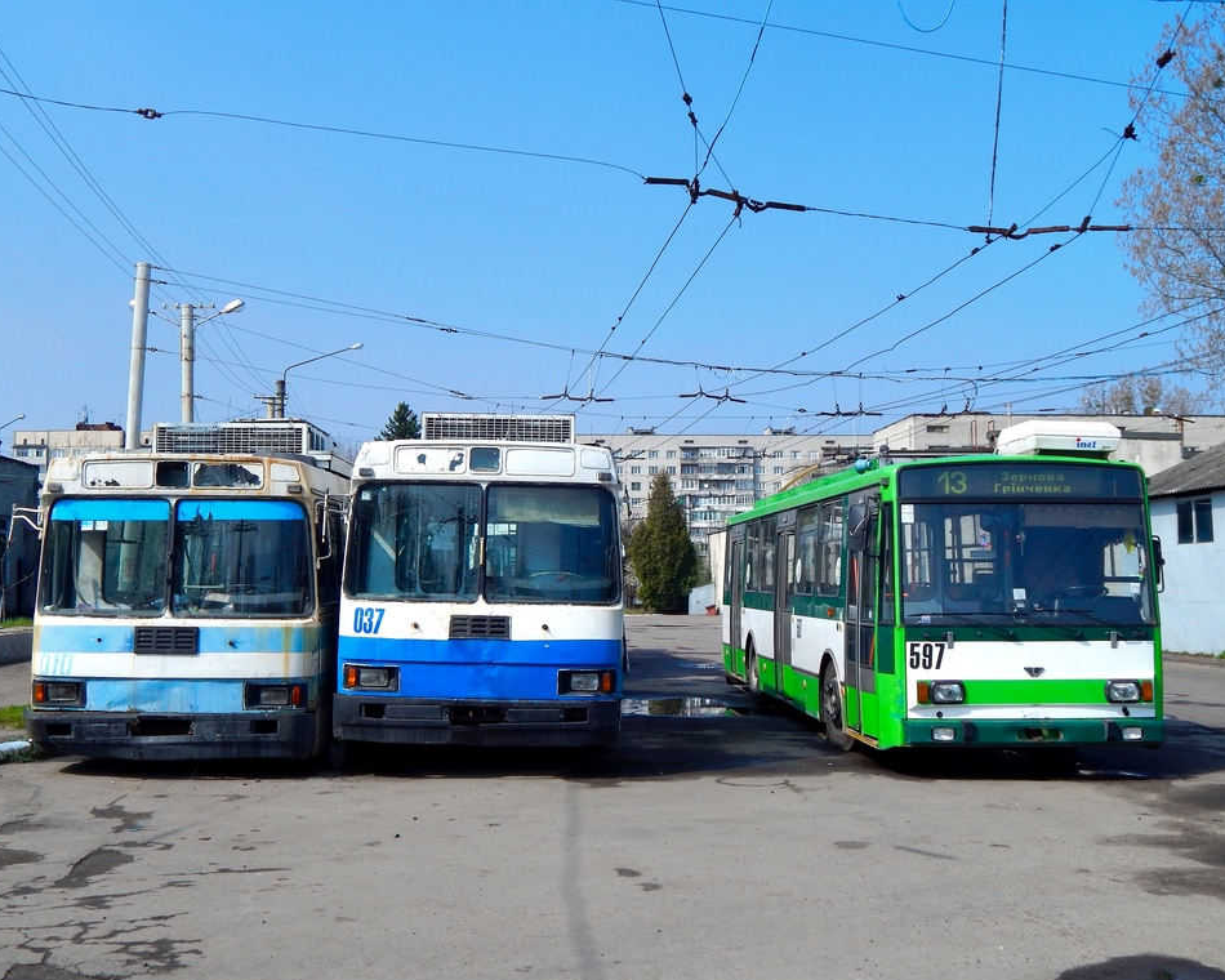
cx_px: 591
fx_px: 1450
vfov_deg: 37.3
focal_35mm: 40
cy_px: 494
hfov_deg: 45.8
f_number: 6.9
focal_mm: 6.8
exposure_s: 1/400
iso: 125
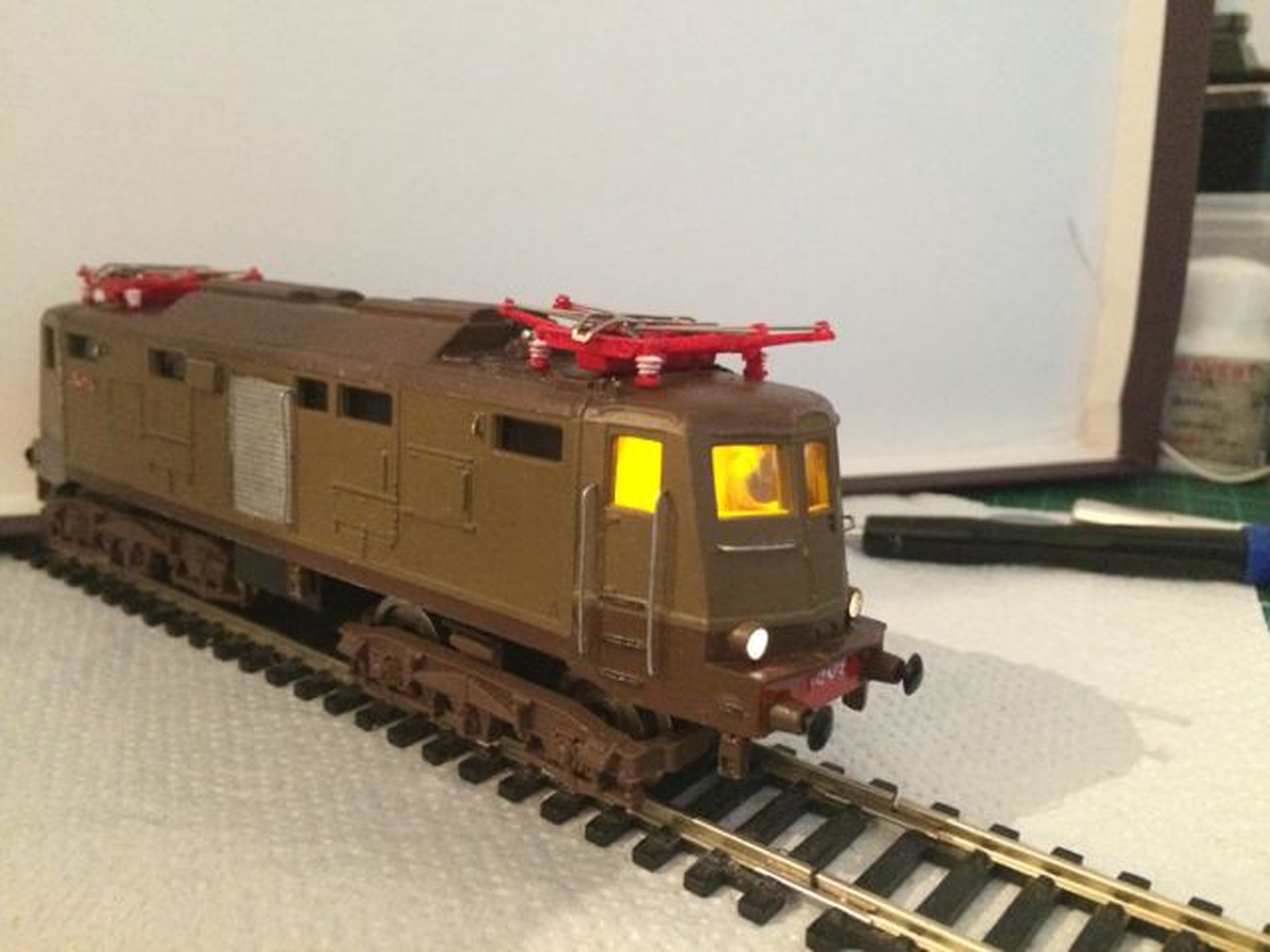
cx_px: 635
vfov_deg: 48.2
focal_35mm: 29
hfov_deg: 61.7
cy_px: 476
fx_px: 1064
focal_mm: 4.15
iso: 640
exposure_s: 1/15
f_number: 2.2
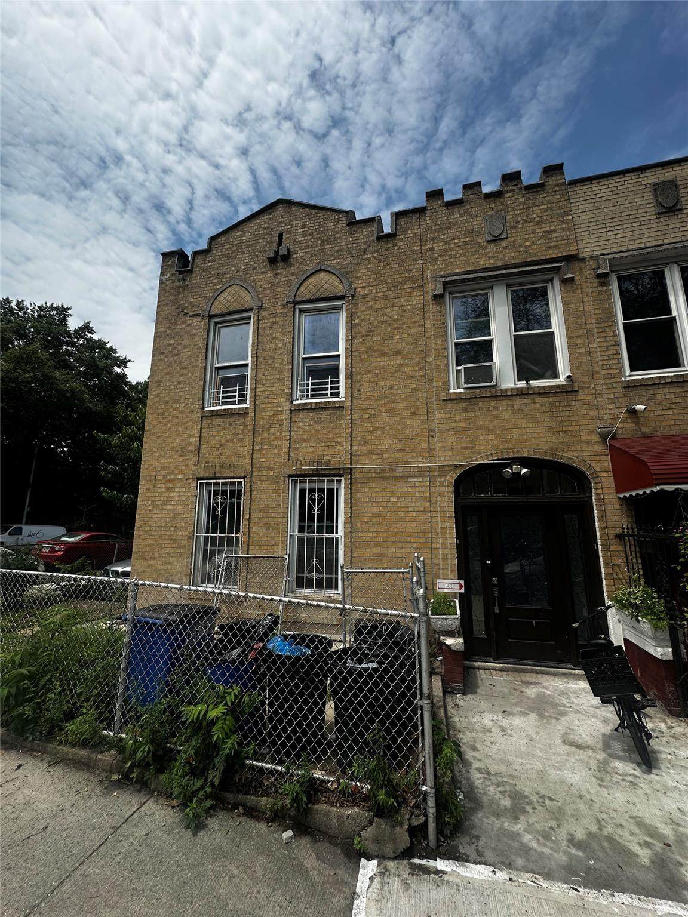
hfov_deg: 85.7
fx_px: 371
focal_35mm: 14
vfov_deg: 102.1
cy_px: 458
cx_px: 344
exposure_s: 1/2506
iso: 50
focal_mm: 2.22
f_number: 2.2
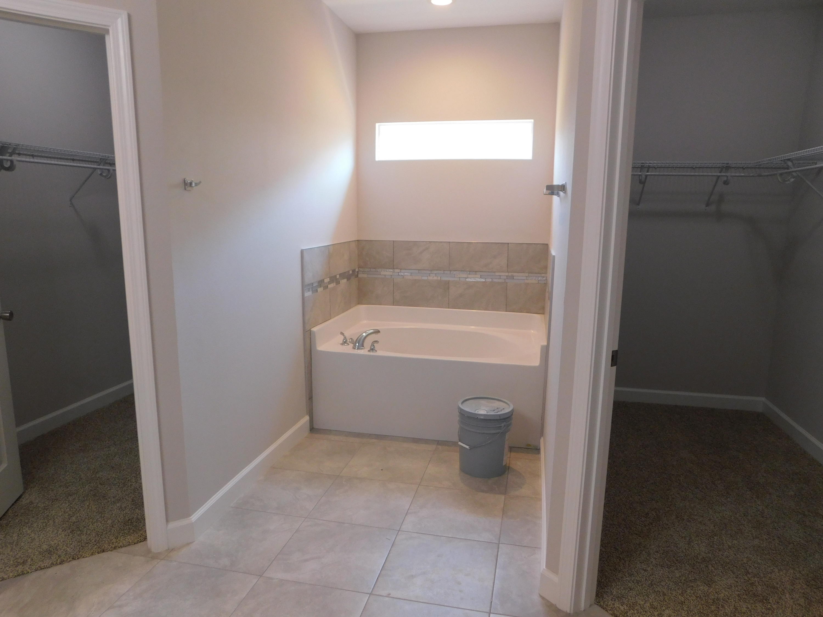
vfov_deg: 56.8
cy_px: 308
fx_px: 571
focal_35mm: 24
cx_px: 412
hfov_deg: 71.6
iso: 180
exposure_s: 1/30
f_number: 3
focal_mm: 4.1
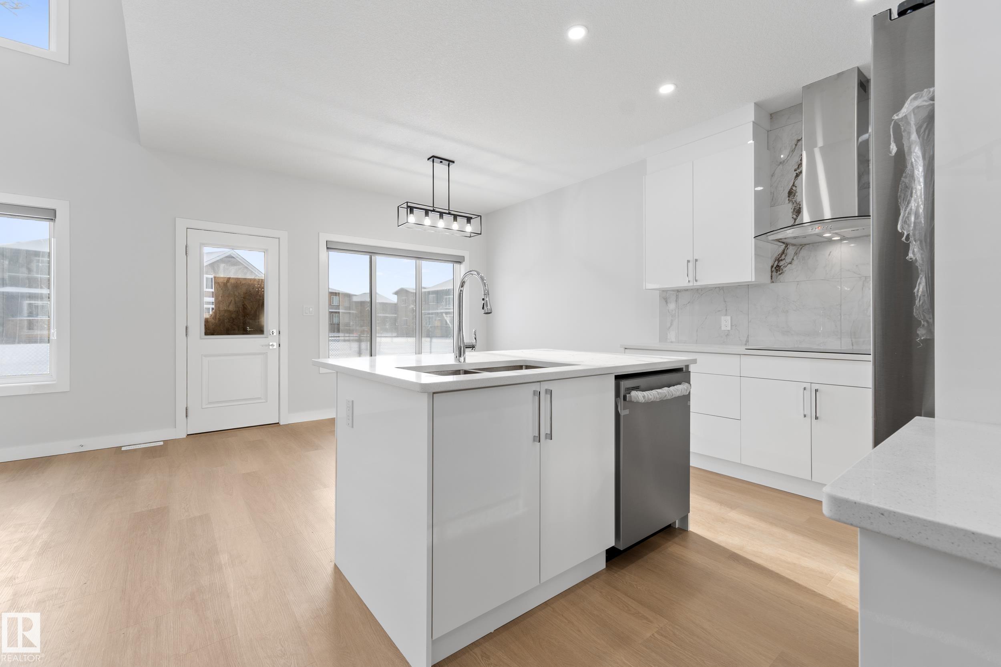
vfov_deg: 77.3
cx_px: 500
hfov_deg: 100.4
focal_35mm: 15
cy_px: 334
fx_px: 417
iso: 100
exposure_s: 1/2.5
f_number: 8
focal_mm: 10
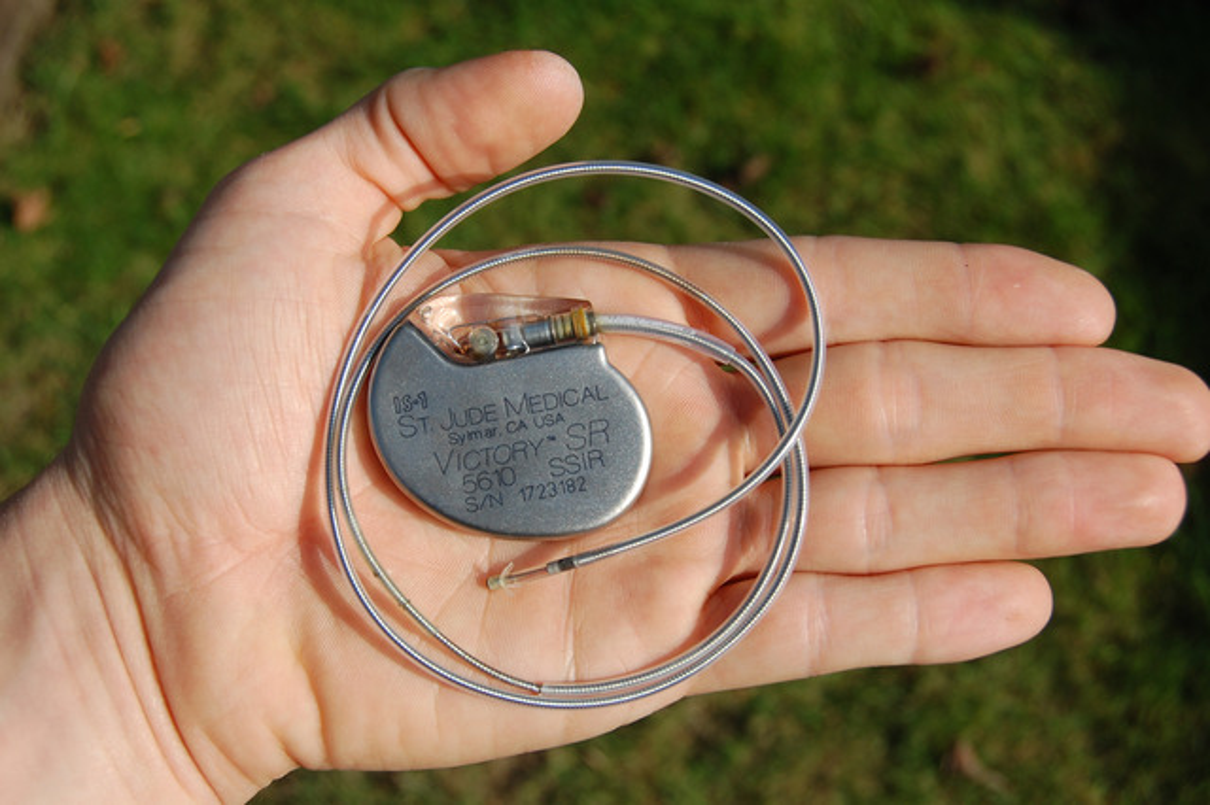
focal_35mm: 46
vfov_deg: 28.9
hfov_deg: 42.3
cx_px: 605
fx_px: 1562
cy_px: 402
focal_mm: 31
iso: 200
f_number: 8
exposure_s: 1/640
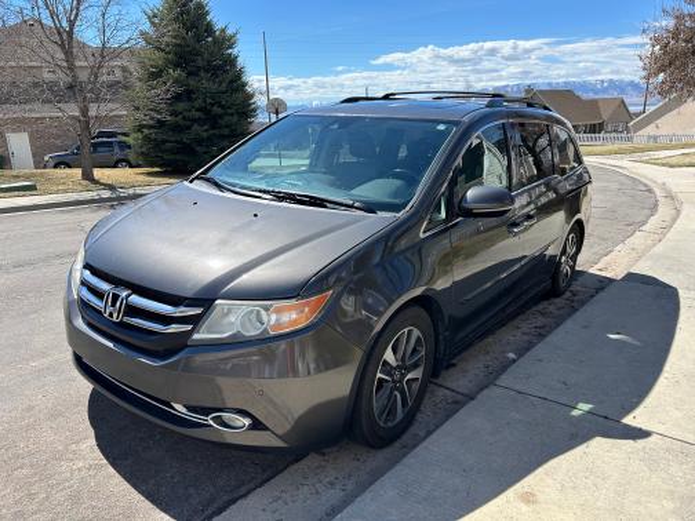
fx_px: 522
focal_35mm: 26
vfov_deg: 53.1
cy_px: 260
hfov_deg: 67.3
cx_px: 348
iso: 50
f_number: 1.5
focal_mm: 5.7
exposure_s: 1/2632
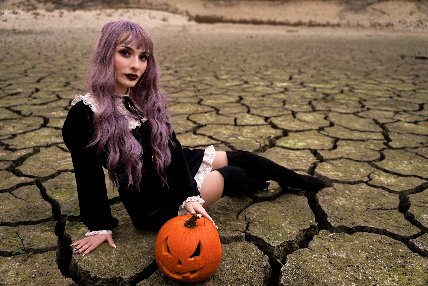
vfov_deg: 42.3
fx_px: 369
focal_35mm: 31
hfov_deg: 60.3
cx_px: 214
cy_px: 143
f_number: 2.8
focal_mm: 31
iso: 1000
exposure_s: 1/320
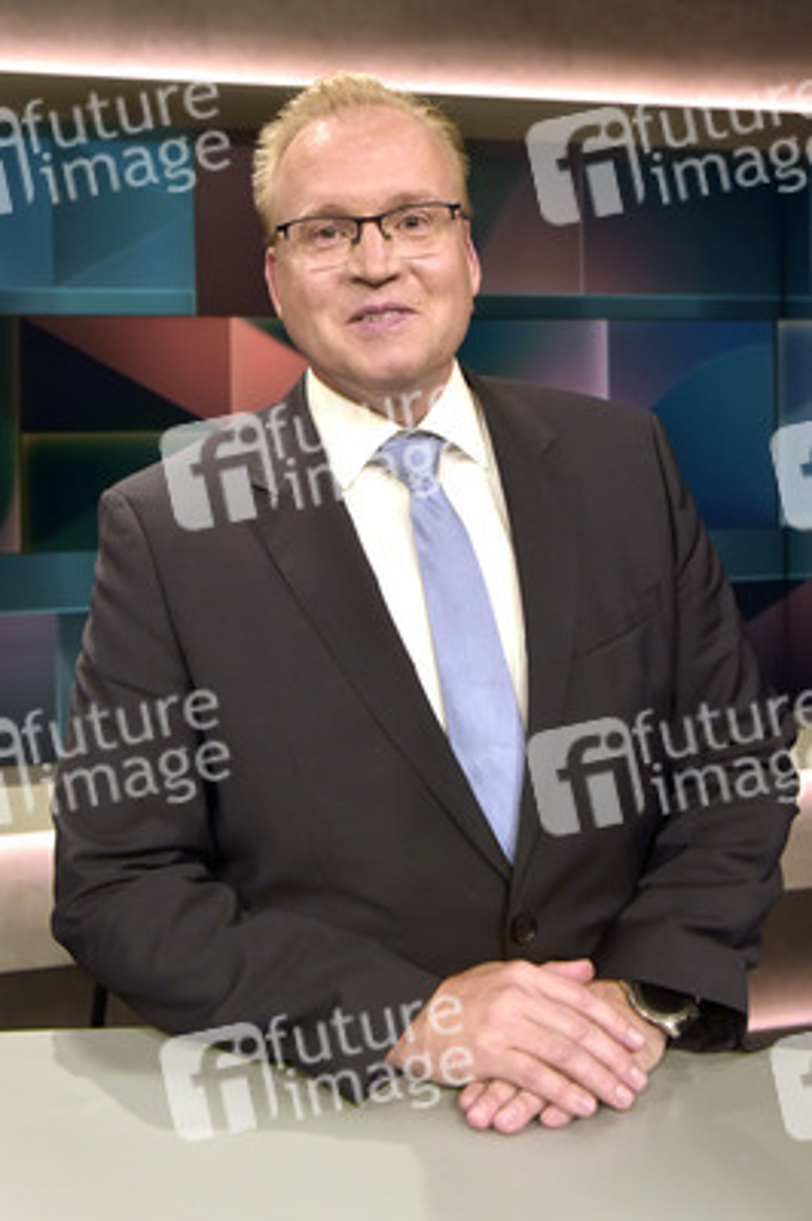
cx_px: 406
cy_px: 610
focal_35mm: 32
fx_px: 1084
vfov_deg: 58.8
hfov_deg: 41.0
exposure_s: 1/160
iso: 1250
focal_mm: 32
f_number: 5.6
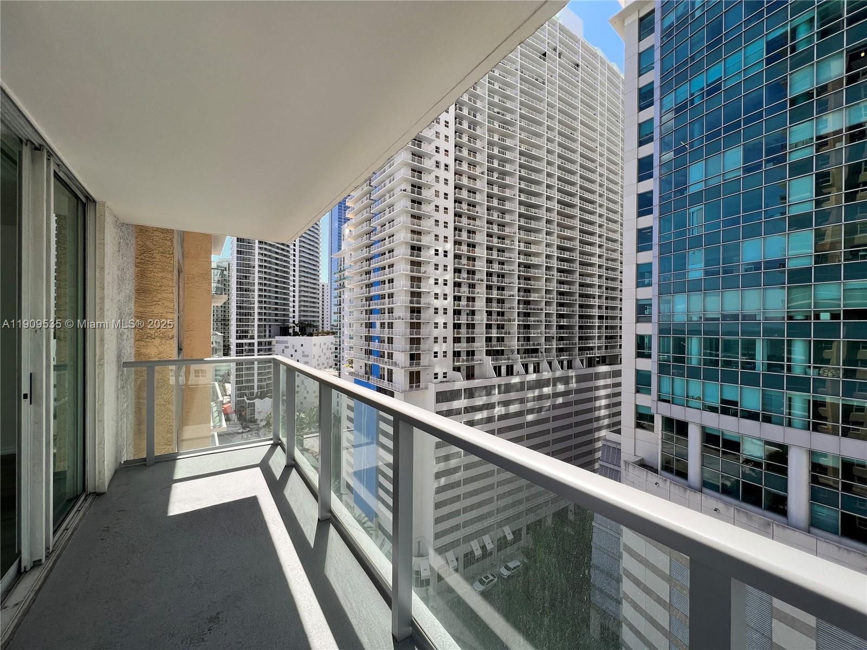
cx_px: 434
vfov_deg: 89.9
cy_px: 325
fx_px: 326
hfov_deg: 106.2
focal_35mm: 13
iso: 32
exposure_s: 1/889
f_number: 1.8
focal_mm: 1.57
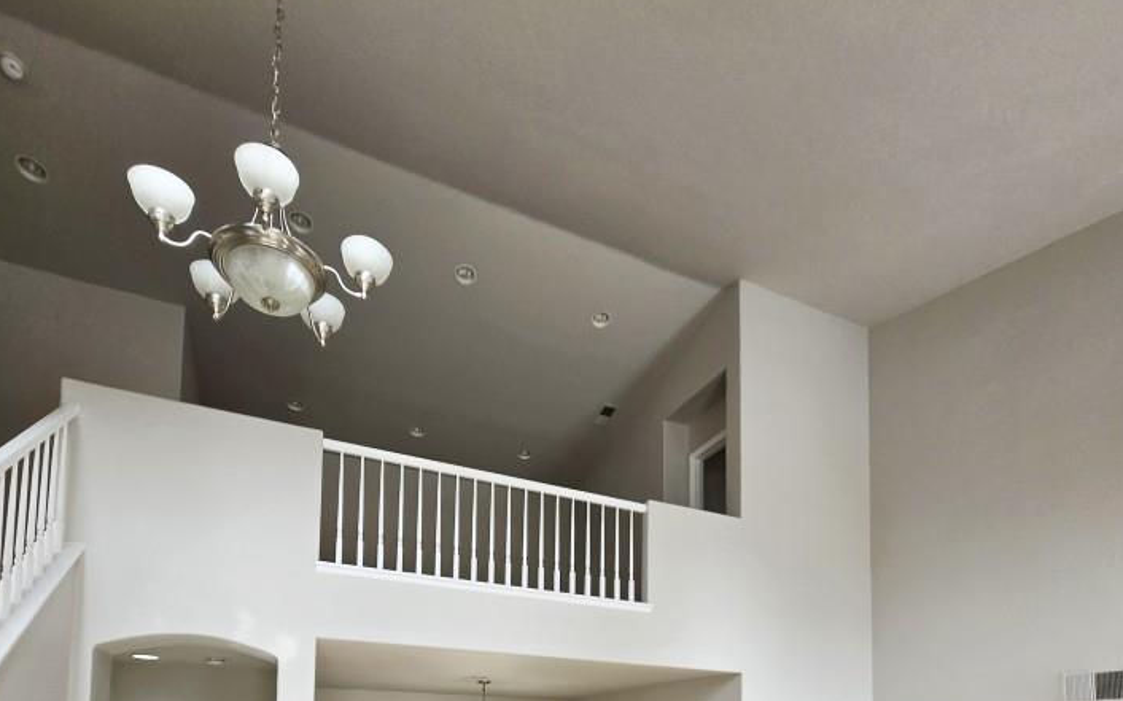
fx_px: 612
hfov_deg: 85.0
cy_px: 720
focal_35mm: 20
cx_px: 593
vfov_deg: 47.9
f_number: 2.2
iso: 32
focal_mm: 1.7
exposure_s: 1/60
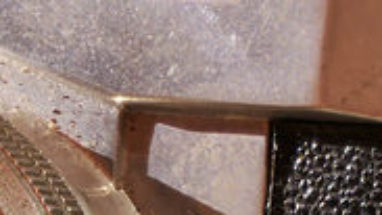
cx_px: -21
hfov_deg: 5.3
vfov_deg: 3.0
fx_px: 4103
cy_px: 250
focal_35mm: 405
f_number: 4.5
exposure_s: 1/1.25
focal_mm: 43
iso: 200
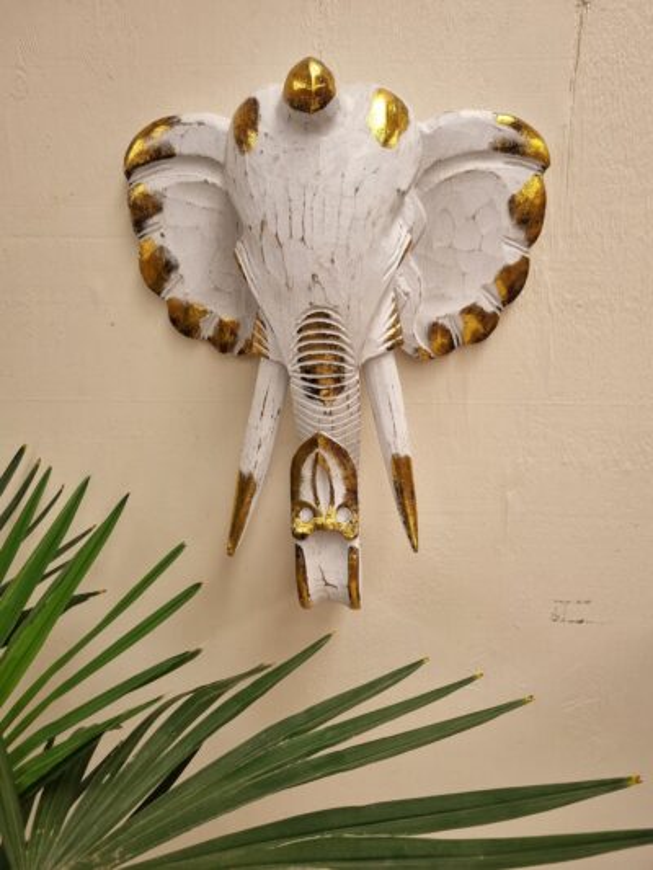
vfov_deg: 67.3
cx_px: 326
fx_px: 654
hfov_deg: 53.1
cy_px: 435
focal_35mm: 26
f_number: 1.8
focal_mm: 5.4
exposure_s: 1/221
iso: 50
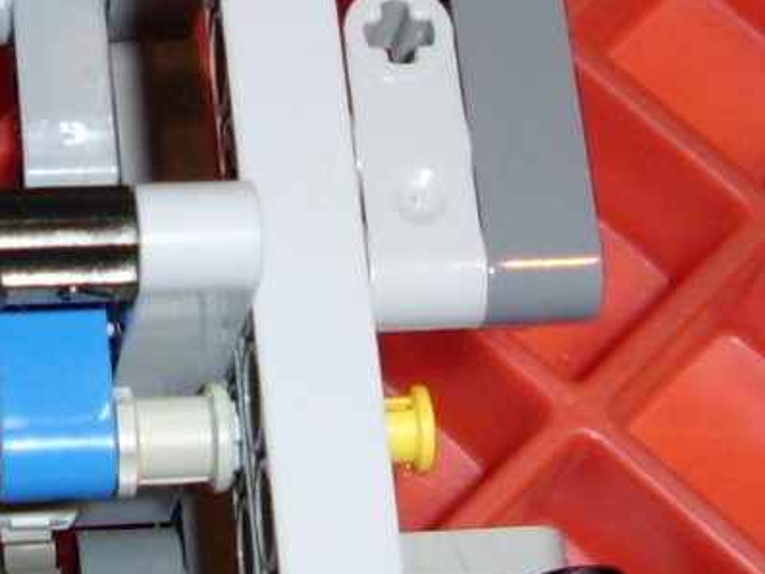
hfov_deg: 15.7
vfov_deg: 12.0
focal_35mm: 121
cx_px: -125
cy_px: -112
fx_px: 2675
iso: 141
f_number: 2.9
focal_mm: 5.8
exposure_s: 1/30
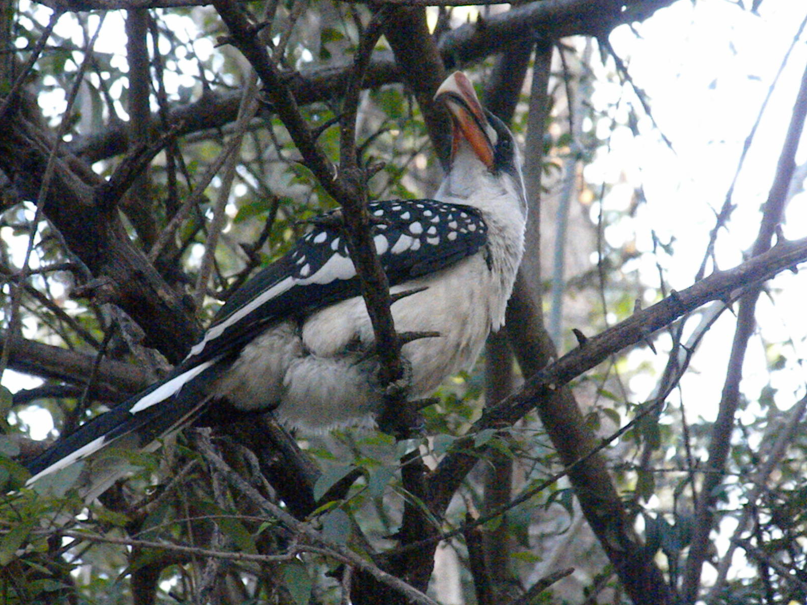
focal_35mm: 261
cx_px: 402
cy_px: 302
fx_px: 6084
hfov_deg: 7.6
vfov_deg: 5.7
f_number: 5.3
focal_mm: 46.2
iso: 3200
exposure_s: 1/245
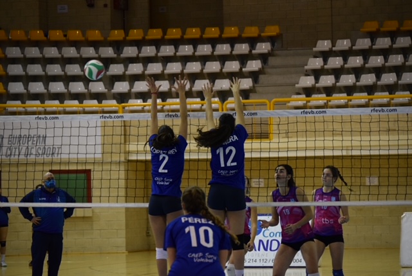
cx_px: 206
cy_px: 138
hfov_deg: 12.2
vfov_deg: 8.2
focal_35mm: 168
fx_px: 1924
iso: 2200
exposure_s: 1/500
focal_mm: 112
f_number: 4.8
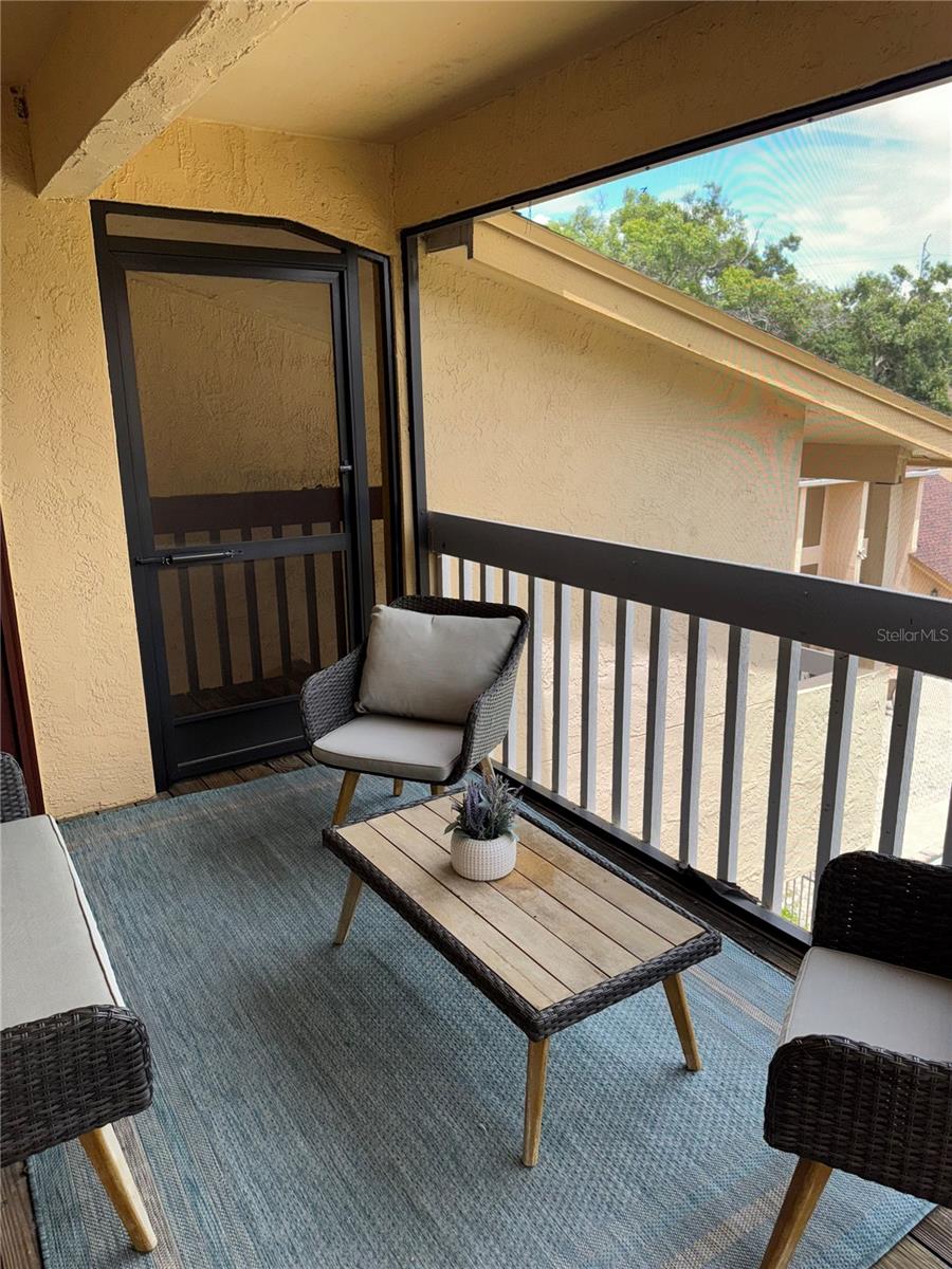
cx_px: 476
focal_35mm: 24
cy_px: 634
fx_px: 880
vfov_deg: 71.6
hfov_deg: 56.8
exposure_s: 1/457
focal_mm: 6.76
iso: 50
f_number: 1.78
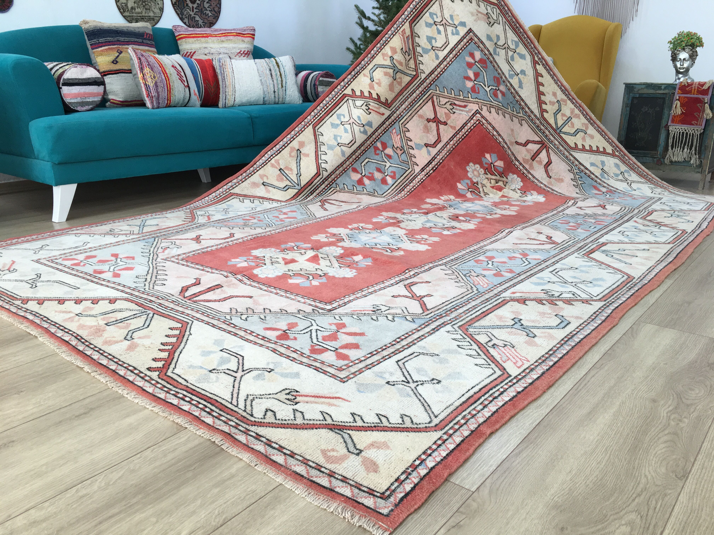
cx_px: 357
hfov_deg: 61.7
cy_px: 268
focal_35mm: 29
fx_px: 598
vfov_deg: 48.2
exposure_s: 1/100
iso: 40
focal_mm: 4.15
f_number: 2.2
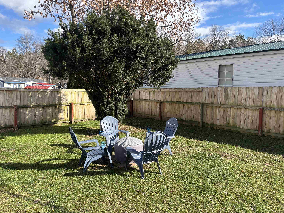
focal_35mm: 26
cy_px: 106
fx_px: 213
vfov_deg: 53.1
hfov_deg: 67.3
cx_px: 142
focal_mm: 5.96
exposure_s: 1/1152
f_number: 1.6
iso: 50
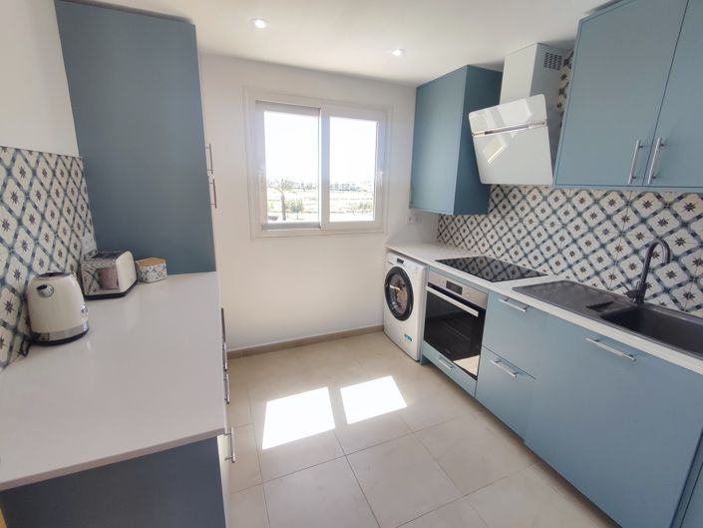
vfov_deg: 78.1
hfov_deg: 94.5
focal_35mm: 16
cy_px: 264
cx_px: 352
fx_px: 325
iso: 50
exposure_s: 1/164
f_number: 2.2
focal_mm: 1.65
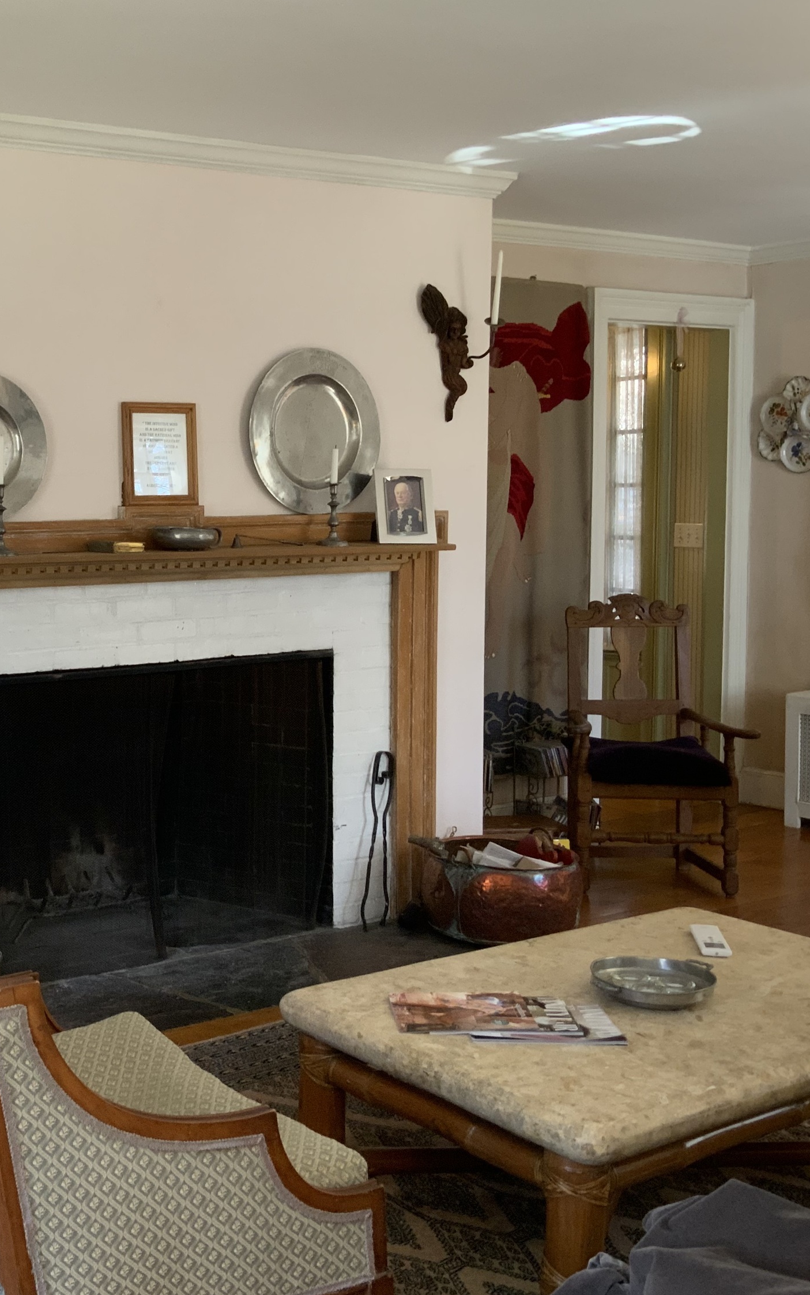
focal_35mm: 42
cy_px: 642
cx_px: 52
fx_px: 1483
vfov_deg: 47.2
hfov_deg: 29.1
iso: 100
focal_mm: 3
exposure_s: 1/60
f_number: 1.8
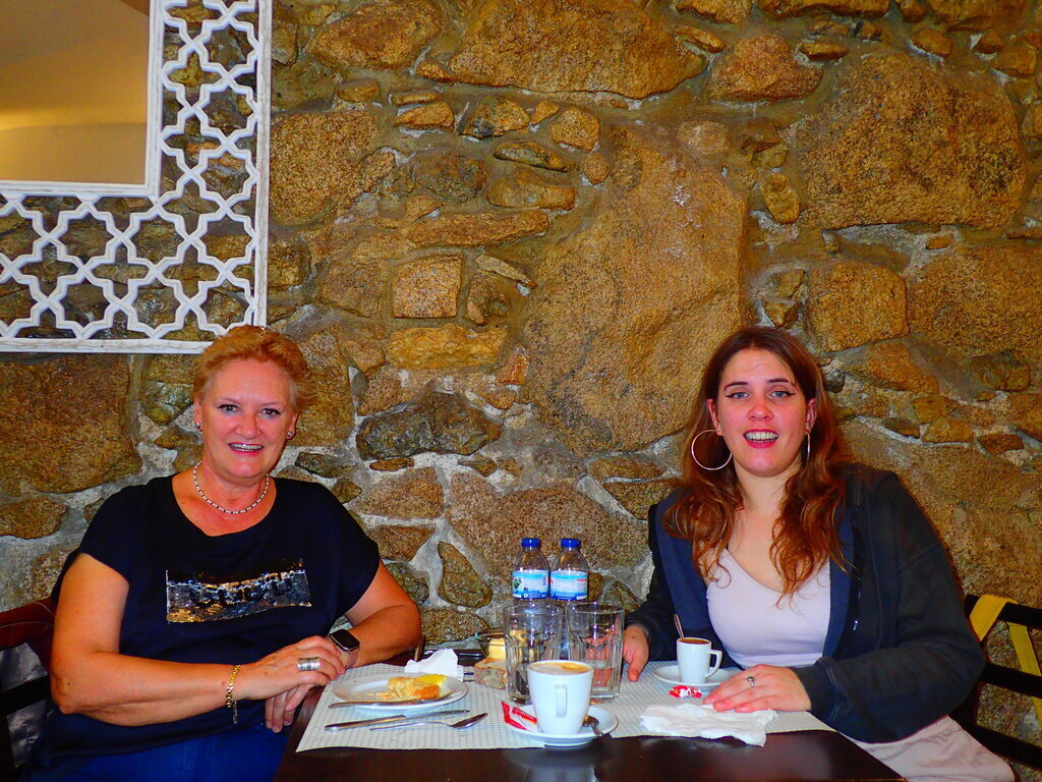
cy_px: 391
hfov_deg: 56.8
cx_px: 521
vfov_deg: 44.2
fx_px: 963
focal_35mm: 32
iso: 200
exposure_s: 1/30
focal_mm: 5.87
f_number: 2.4
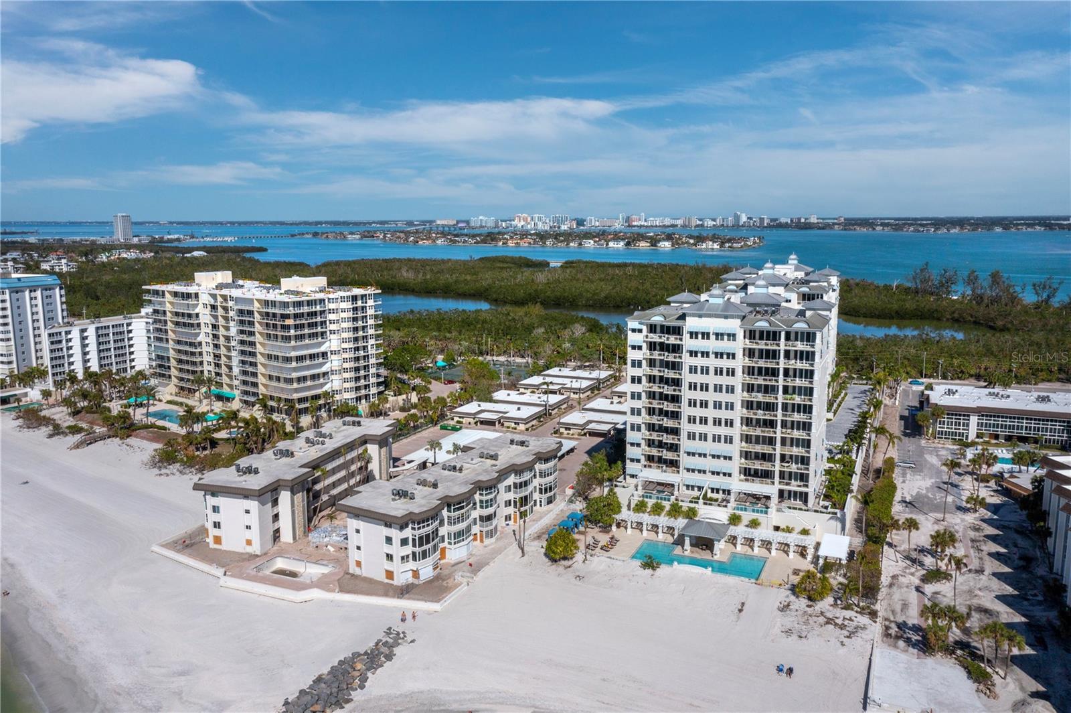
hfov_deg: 65.5
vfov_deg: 46.4
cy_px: 356
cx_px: 536
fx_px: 833
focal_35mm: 28
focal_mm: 10.26
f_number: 8
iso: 100
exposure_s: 1/1600
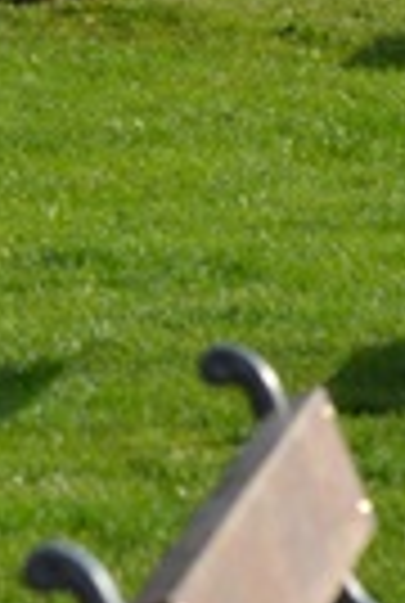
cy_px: -1224
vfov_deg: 2.9
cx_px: 875
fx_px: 11835
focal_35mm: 705
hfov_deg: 2.0
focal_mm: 105
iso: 160
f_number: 9
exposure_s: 1/320
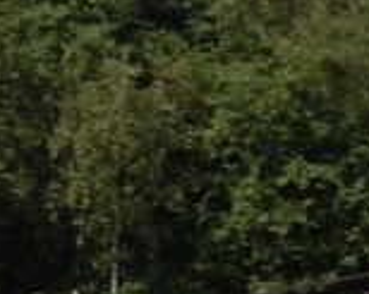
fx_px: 5622
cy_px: 731
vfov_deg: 3.0
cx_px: -289
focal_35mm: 515
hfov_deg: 3.7
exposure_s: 1/1000
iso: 280
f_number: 5.6
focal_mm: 55
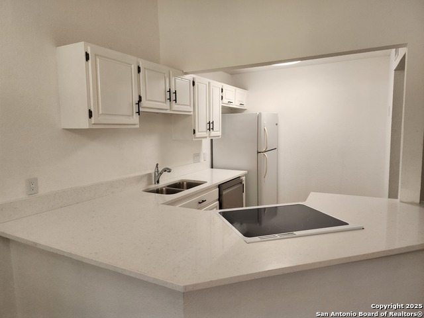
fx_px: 282
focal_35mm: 23
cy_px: 159
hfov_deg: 73.9
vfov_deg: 58.9
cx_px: 212
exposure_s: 1/180
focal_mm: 6.4
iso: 125
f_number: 1.8
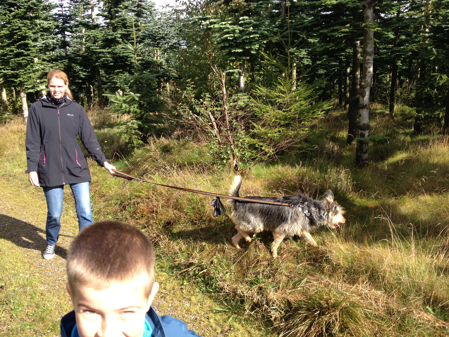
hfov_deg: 52.6
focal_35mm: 35
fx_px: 454
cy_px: 168
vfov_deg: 40.7
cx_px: 224
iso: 50
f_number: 2.4
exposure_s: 1/581
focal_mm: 4.28
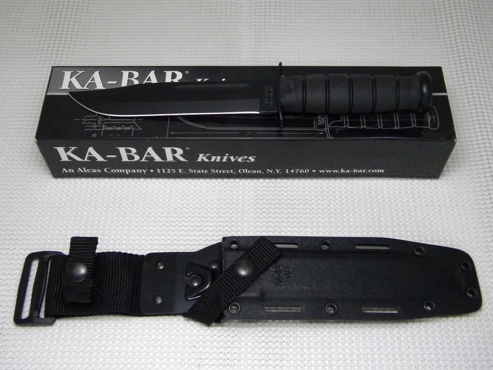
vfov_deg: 35.1
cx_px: 246
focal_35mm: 41
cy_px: 185
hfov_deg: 45.8
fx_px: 584
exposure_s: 1/34.7
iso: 400
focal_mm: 7.3
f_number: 3.8
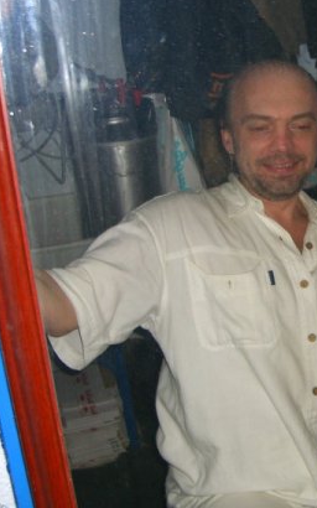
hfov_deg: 21.1
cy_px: 252
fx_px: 816
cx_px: 329
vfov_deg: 34.6
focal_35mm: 59
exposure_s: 1/60
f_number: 2.8
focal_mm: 7.9
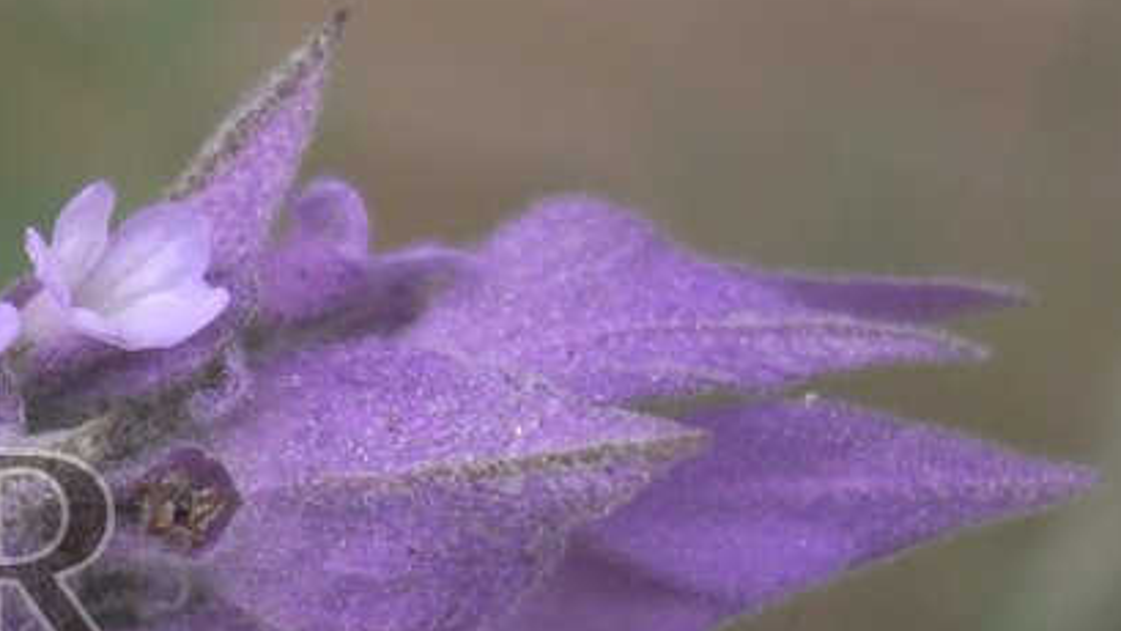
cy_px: 636
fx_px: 4815
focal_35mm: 162
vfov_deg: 7.5
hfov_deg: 12.9
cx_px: -291
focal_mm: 7.9
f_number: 2.8
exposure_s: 1/160
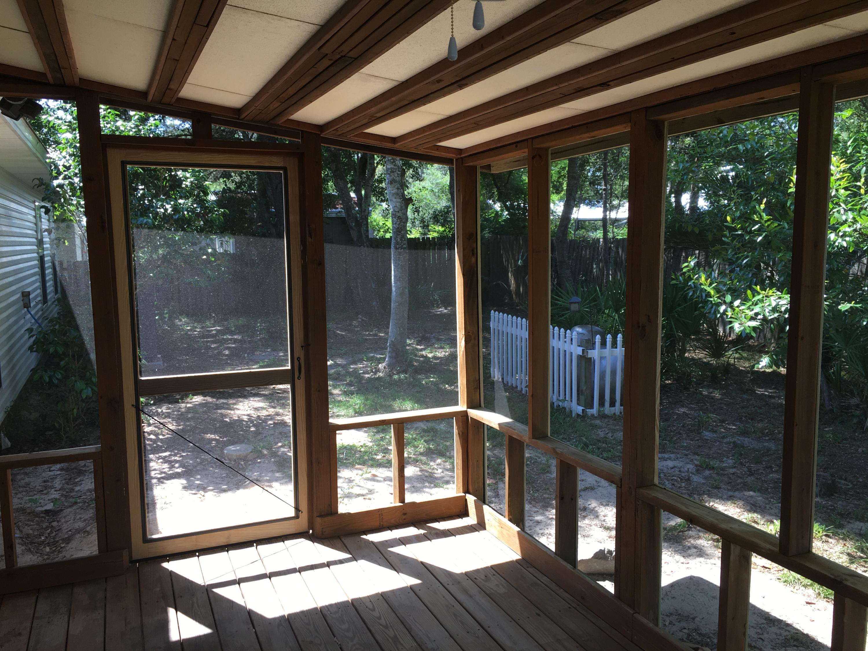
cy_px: 326
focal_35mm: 29
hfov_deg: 61.7
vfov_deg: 48.2
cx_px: 434
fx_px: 727
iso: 25
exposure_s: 1/120
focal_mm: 4.15
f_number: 2.2
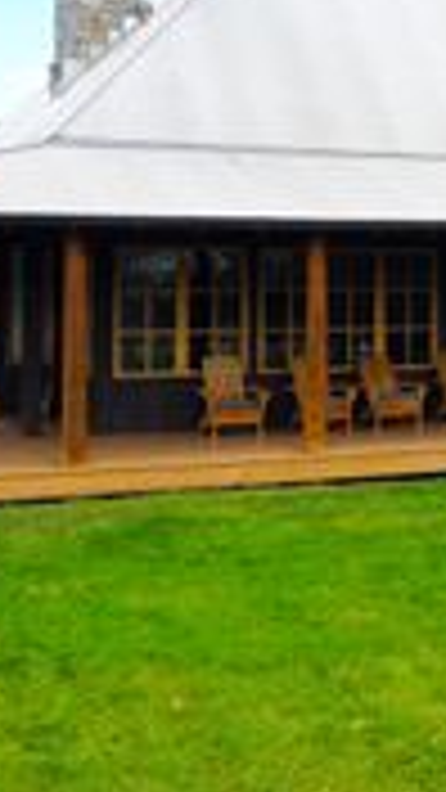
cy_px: 254
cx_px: 615
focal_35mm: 72
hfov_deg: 15.7
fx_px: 1514
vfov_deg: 29.1
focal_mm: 10.26
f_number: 5
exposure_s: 1/240
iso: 100
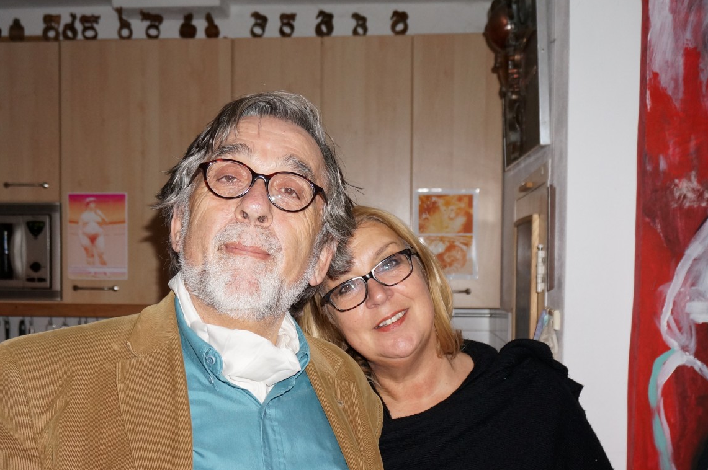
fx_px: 923
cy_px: 307
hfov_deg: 41.9
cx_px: 314
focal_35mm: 47
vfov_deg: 28.4
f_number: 4
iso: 800
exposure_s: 1/60
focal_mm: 22
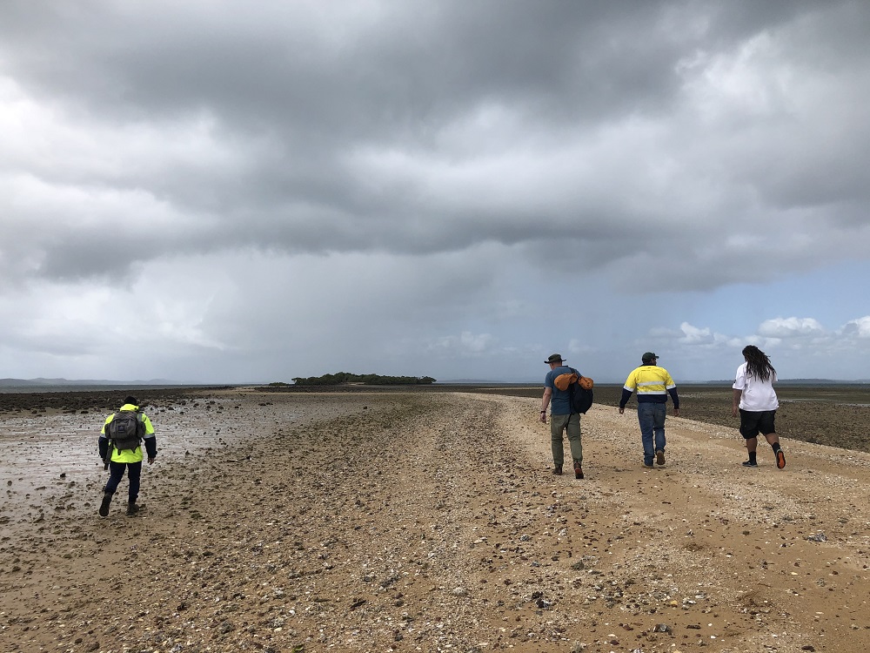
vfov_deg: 49.7
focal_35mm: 28
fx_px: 704
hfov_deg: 63.4
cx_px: 435
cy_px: 326
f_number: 1.8
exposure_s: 1/2825
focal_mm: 3.99
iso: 20
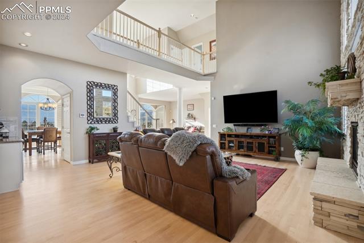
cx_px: 182
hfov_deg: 96.8
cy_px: 122
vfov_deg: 73.7
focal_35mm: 16
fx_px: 162
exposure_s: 1/100
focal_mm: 16
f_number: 7.1
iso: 800
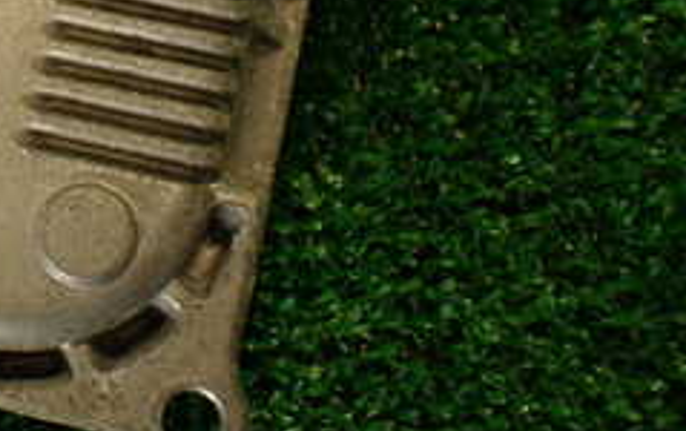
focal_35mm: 85
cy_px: -43
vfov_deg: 15.0
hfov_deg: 22.7
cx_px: -103
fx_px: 1591
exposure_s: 1/60
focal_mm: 5.79
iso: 200
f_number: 2.4
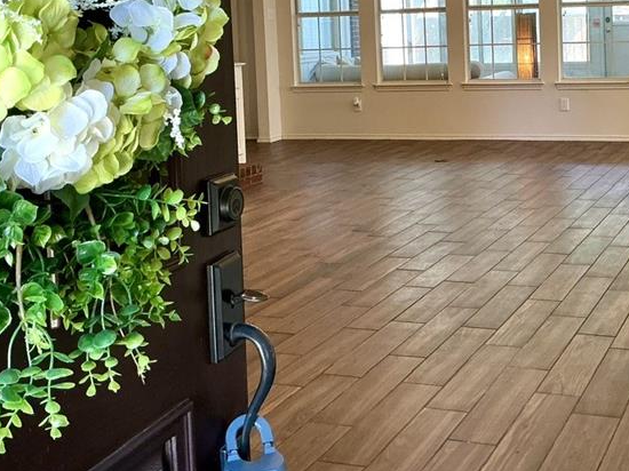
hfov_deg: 34.7
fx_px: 981
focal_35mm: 54
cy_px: 71
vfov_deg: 26.3
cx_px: 480
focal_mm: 3
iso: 64
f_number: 1.8
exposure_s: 1/60
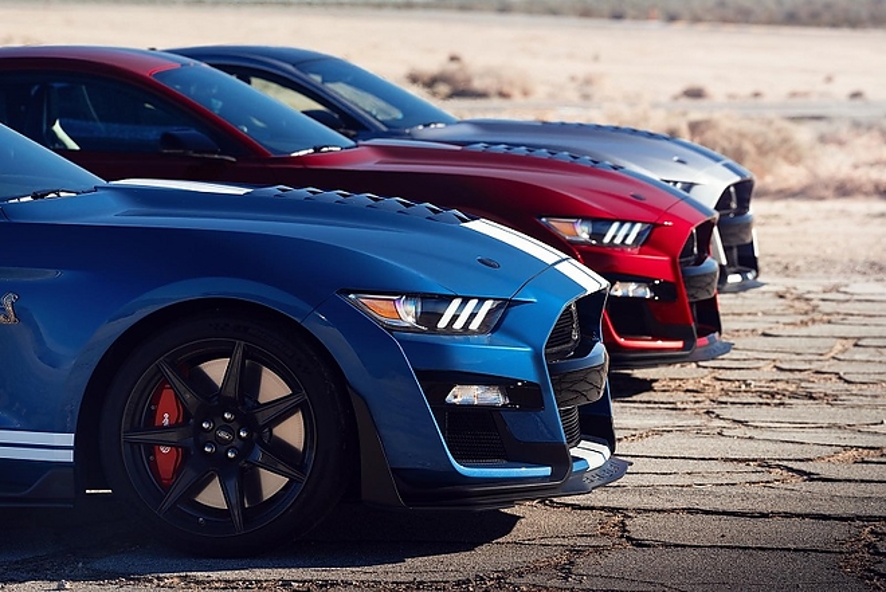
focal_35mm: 200
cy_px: 296
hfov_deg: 10.3
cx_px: 443
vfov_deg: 6.9
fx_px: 4925
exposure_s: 1/100
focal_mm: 200
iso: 200
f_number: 7.1
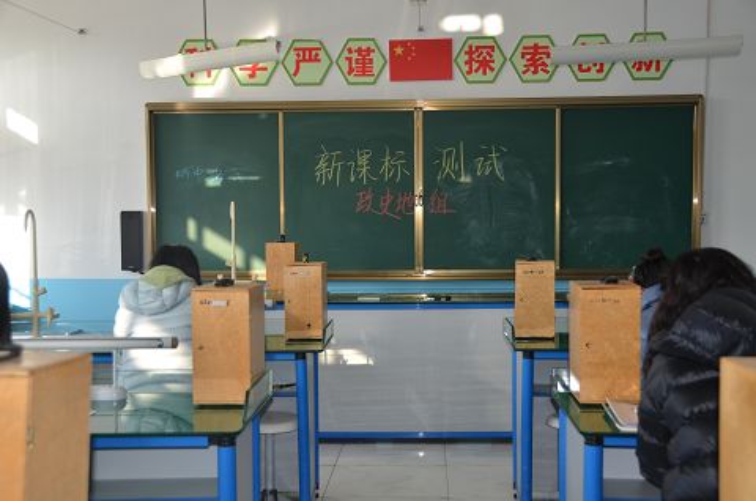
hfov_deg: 42.4
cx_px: 378
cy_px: 250
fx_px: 975
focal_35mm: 46
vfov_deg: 28.8
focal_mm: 31
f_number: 4
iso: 250
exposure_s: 1/125
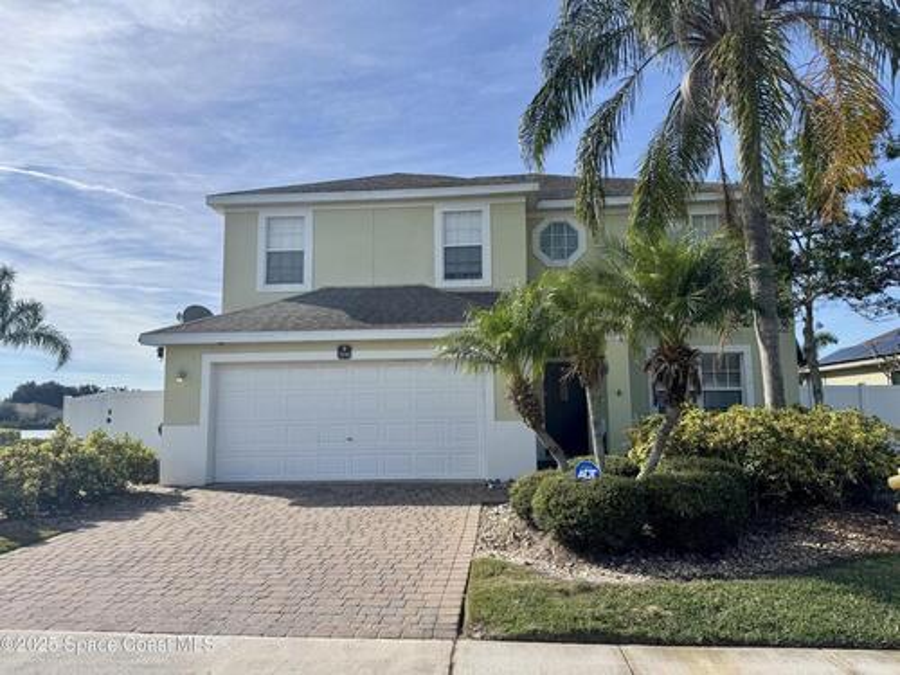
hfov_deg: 71.6
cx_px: 450
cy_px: 338
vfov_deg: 56.8
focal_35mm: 24
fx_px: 624
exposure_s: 1/4608
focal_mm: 6.76
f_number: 1.78
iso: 80
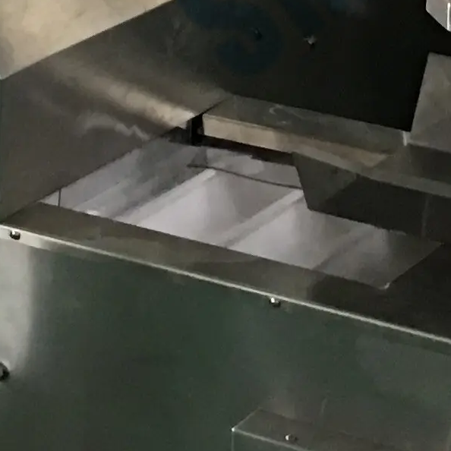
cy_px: -587
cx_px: 187
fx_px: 2565
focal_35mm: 174
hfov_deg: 10.0
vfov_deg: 9.1
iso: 100
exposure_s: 1/17
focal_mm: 4.15
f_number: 2.2
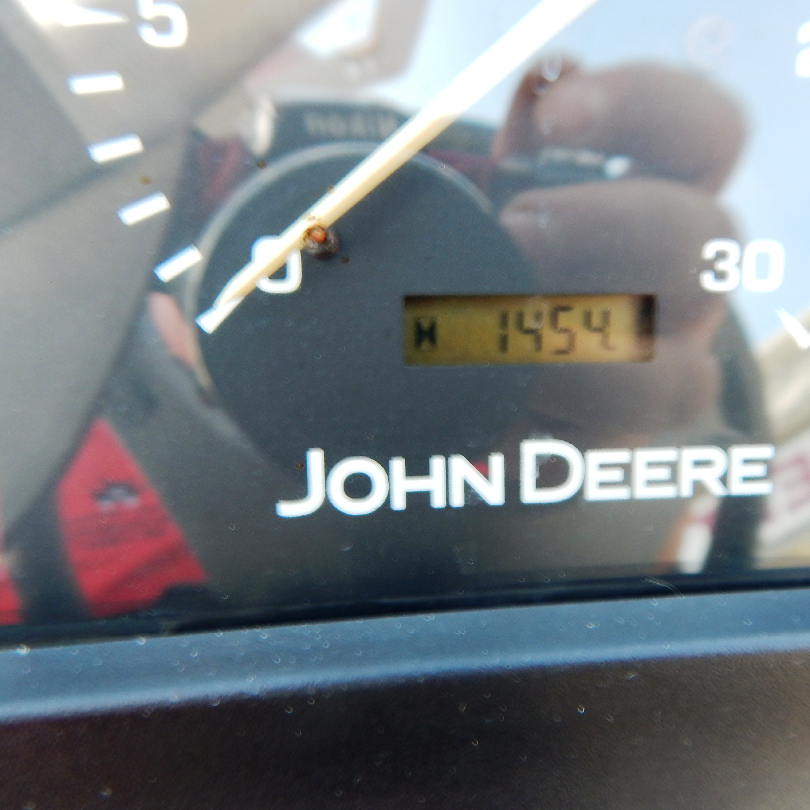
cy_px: 405
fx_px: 688
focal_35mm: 26
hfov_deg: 60.6
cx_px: 472
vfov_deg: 60.9
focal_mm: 4
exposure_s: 1/80
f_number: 3
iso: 125
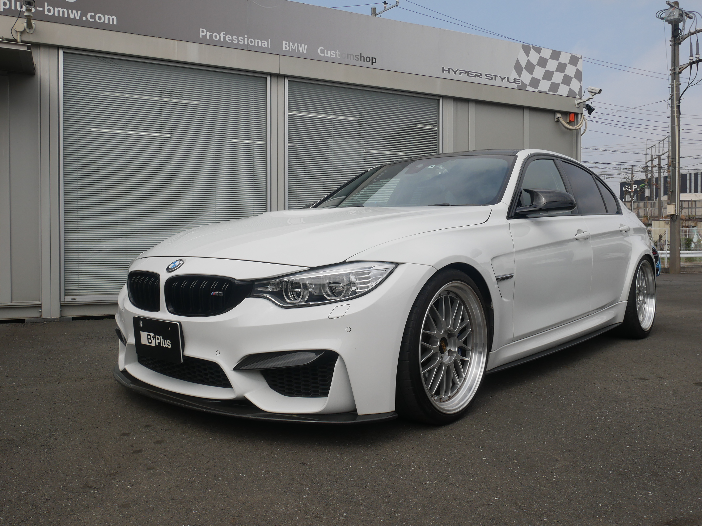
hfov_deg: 60.0
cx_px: 351
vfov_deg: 46.8
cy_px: 263
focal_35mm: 30
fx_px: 608
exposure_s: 1/500
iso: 200
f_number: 9
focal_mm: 15
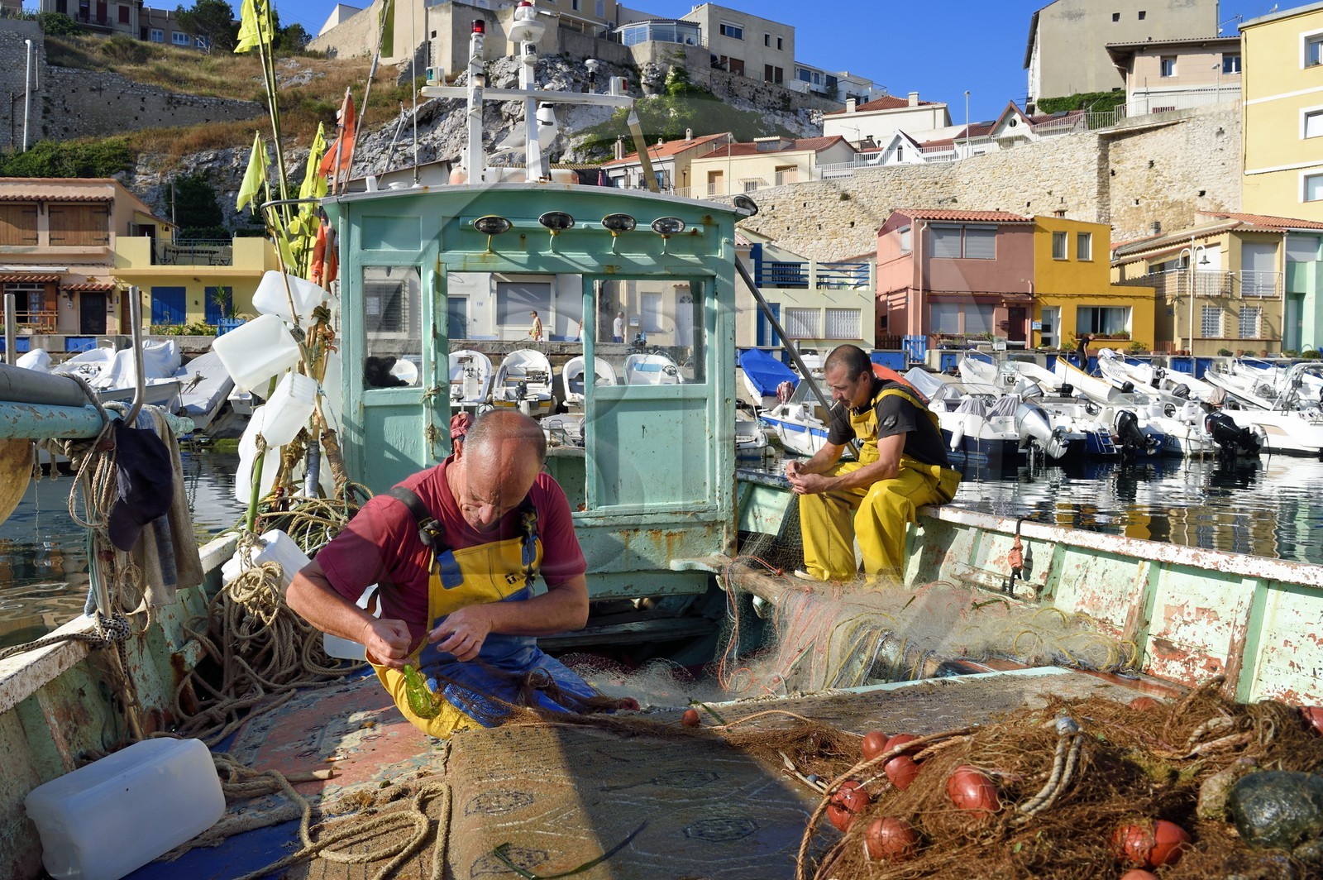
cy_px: 440
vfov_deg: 53.1
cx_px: 662
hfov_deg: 73.8
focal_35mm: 24
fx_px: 881
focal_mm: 24
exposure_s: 1/250
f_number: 13
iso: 200
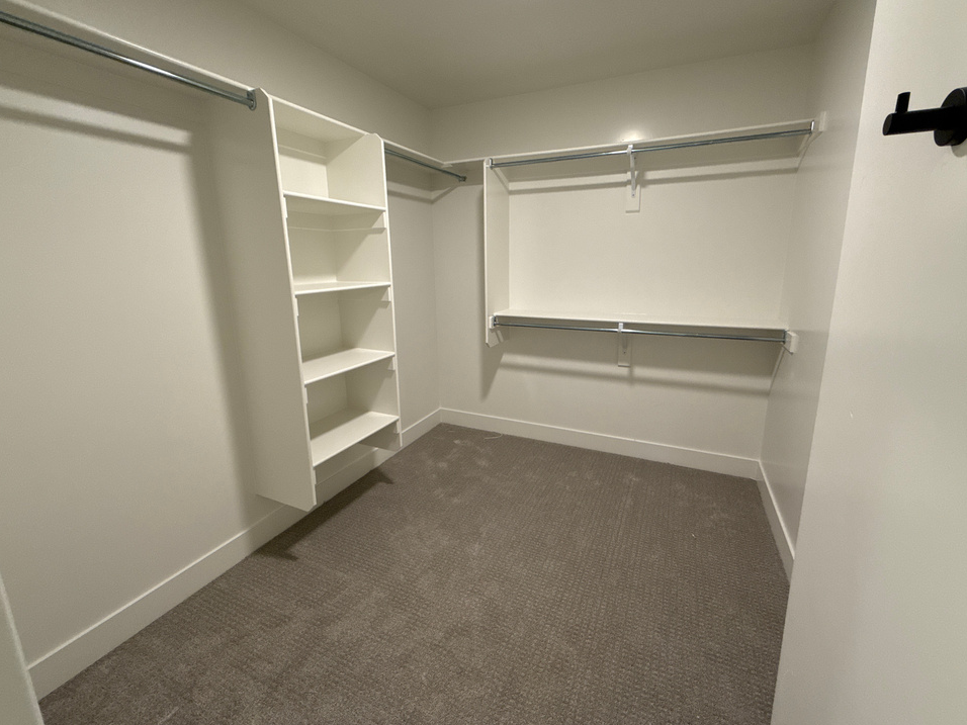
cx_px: 492
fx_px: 419
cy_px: 340
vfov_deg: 81.7
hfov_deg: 98.2
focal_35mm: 15
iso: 250
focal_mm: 2.22
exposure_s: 1/120
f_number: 2.2
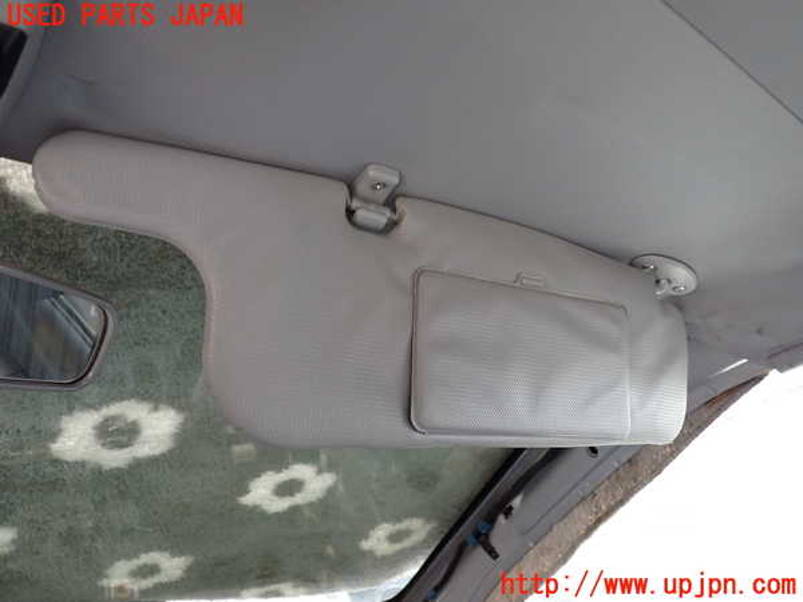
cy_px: 301
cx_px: 402
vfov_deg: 46.8
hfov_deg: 60.0
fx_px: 696
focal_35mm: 30
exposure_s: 1/80
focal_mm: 5.4
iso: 200
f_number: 2.3
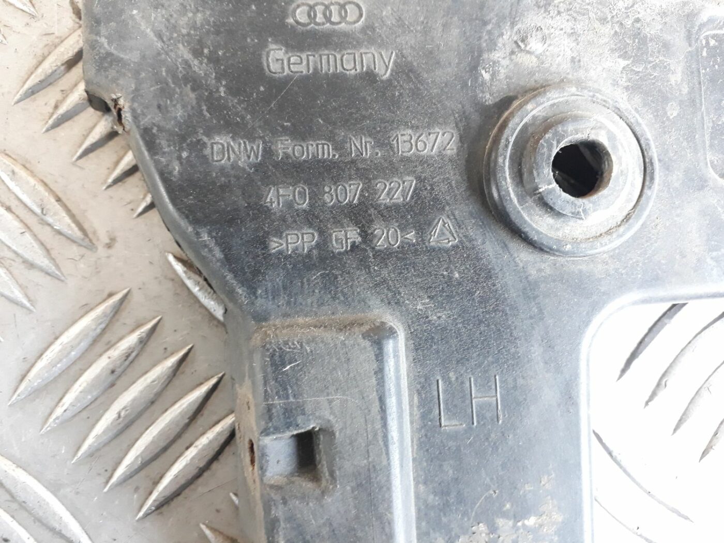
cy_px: 272
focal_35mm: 27
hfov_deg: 65.3
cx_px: 362
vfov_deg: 51.4
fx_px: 565
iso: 250
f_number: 1.9
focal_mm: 3.6
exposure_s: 1/17
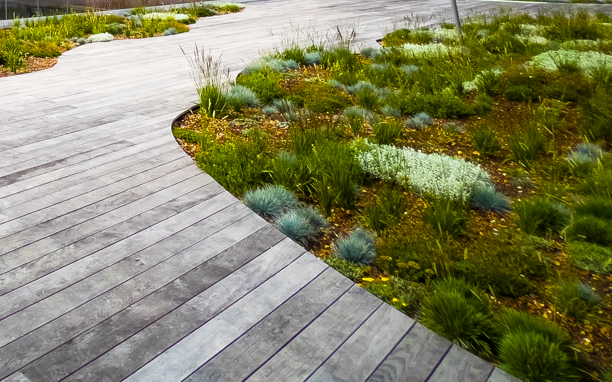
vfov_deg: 27.0
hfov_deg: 42.7
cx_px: -79
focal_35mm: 34
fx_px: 567
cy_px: -183
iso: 32
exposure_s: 1/2500
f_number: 1.8
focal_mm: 1.57
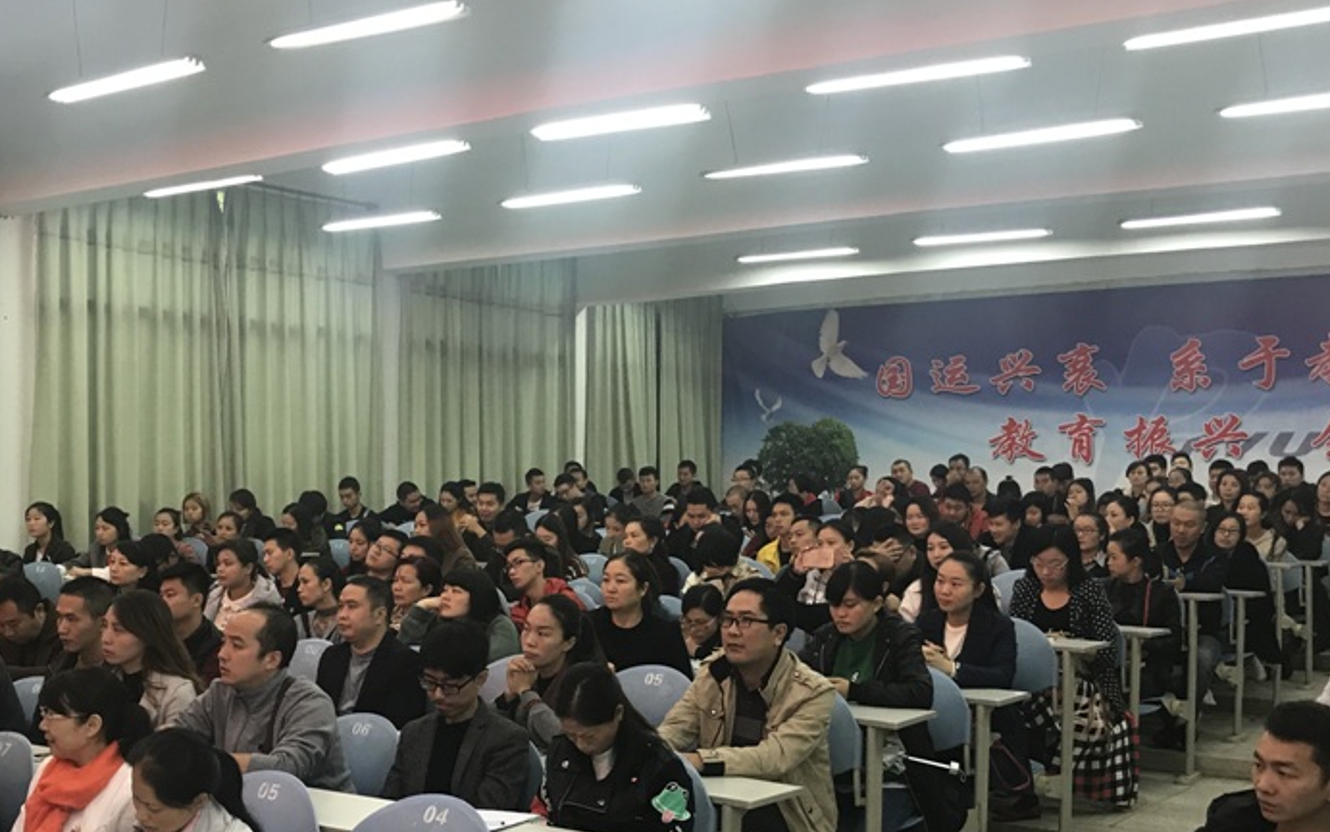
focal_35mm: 44
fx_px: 1595
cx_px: 601
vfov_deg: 29.0
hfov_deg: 45.2
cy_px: 562
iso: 32
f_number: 1.8
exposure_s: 1/25
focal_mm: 3.99
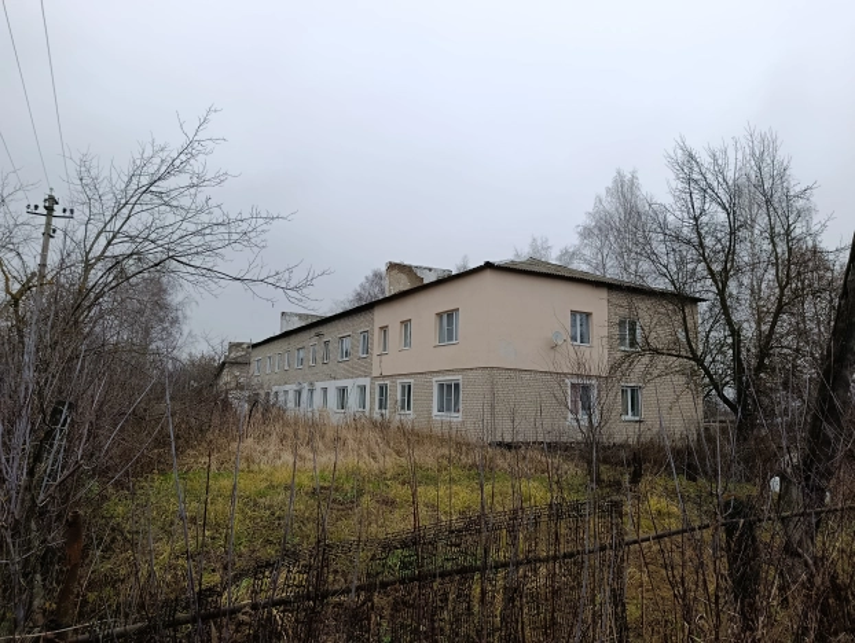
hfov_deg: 73.9
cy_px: 322
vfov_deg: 59.0
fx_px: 569
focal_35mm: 23
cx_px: 428
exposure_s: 1/100
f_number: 1.65
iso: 95
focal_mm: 6.11
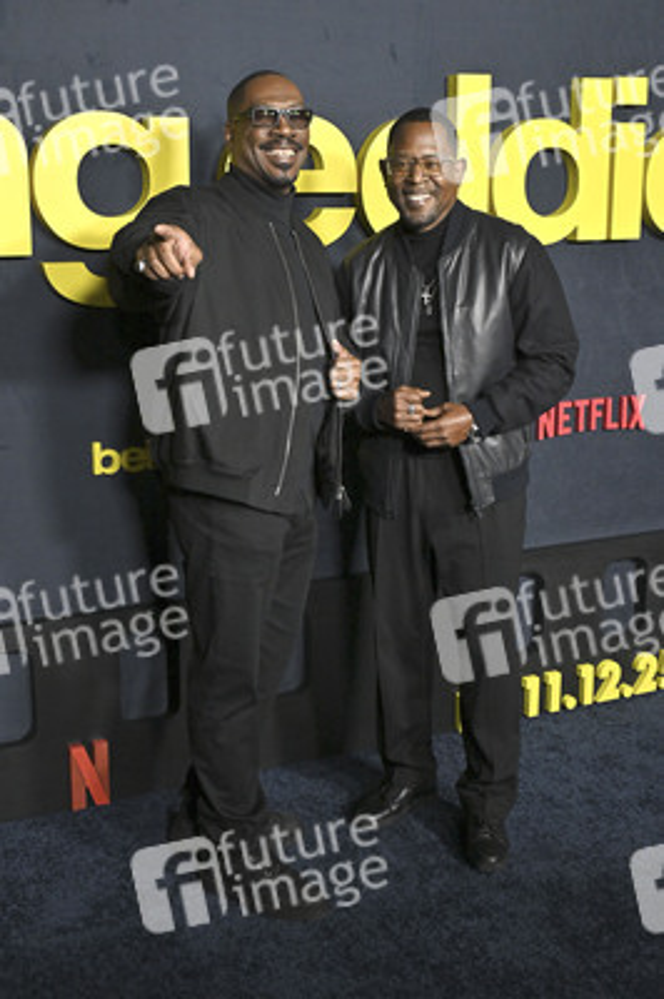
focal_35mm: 39
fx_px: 1081
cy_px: 500
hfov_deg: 34.2
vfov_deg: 49.6
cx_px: 332
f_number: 5.6
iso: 2500
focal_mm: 39
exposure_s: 1/320
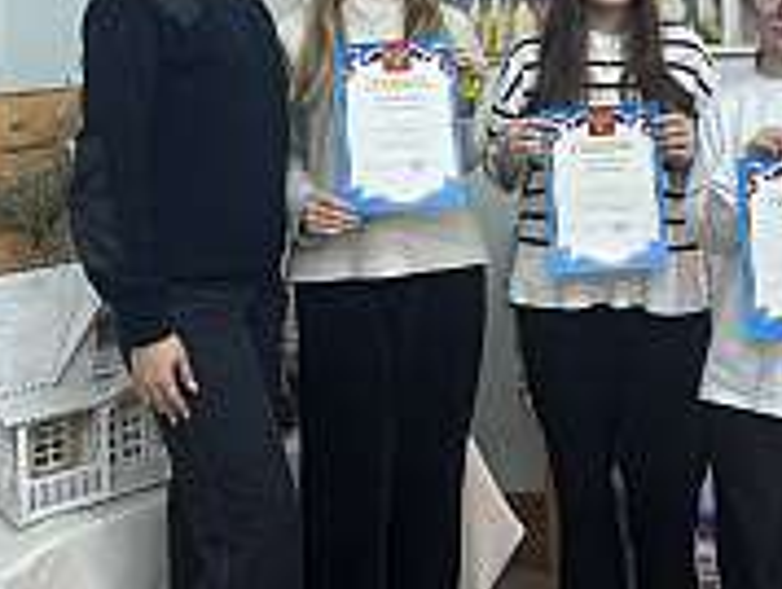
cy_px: 44
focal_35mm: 51
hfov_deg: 36.7
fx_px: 1154
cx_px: 576
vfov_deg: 27.5
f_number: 1.5
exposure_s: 1/100
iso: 125
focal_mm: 5.7
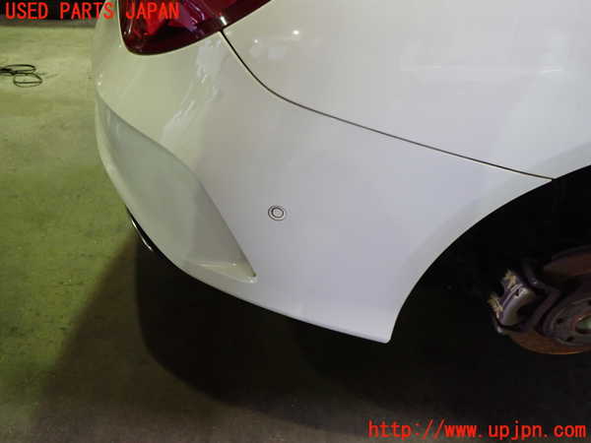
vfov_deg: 46.8
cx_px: 296
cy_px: 222
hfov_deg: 60.0
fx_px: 512
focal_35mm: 30
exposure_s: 1/30
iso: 400
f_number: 2.3
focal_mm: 5.4
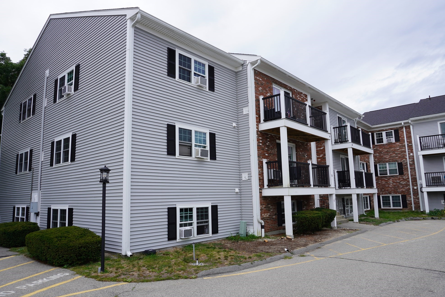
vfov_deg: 51.3
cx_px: 216
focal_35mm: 25
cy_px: 152
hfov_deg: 71.5
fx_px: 309
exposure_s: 1/100
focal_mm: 16
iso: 100
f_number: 7.1
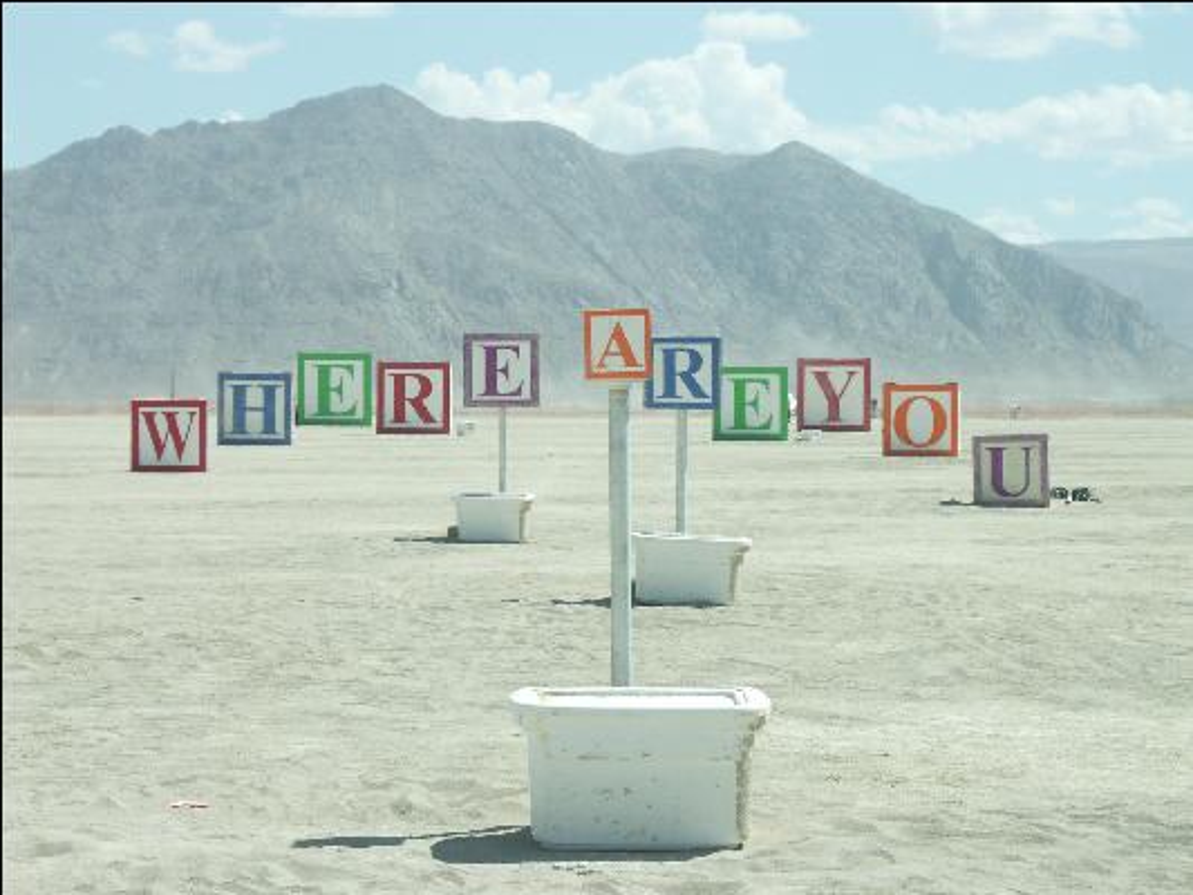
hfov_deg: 18.4
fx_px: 3688
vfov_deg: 13.8
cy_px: 448
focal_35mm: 107
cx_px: 596
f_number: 8
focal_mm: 26.45
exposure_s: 1/500
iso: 100
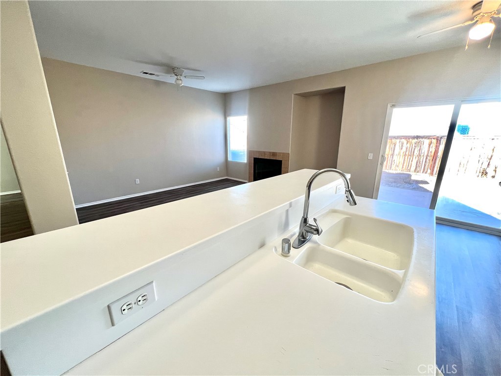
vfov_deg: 89.9
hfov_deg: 106.2
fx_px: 188
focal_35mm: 13
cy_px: 188
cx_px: 250
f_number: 1.8
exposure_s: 1/120
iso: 160
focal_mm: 1.57
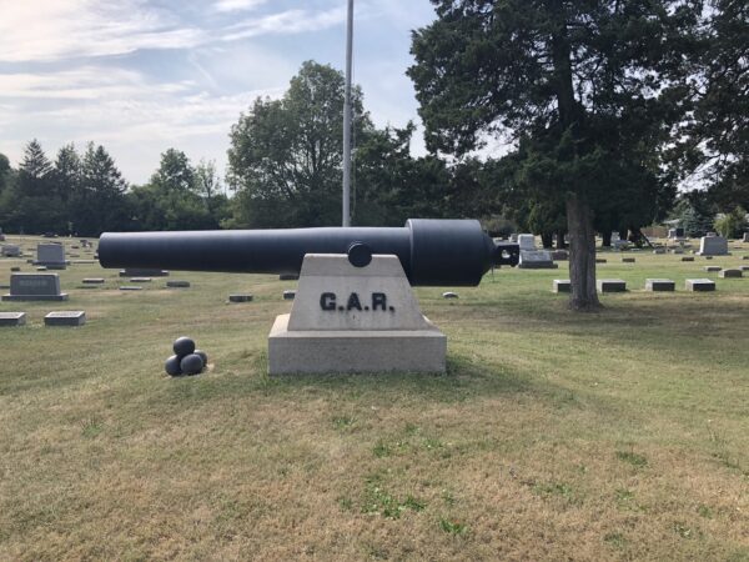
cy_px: 281
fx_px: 606
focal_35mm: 28
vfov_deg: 49.7
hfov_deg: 63.4
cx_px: 374
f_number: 1.8
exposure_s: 1/1080
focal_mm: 3.99
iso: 20
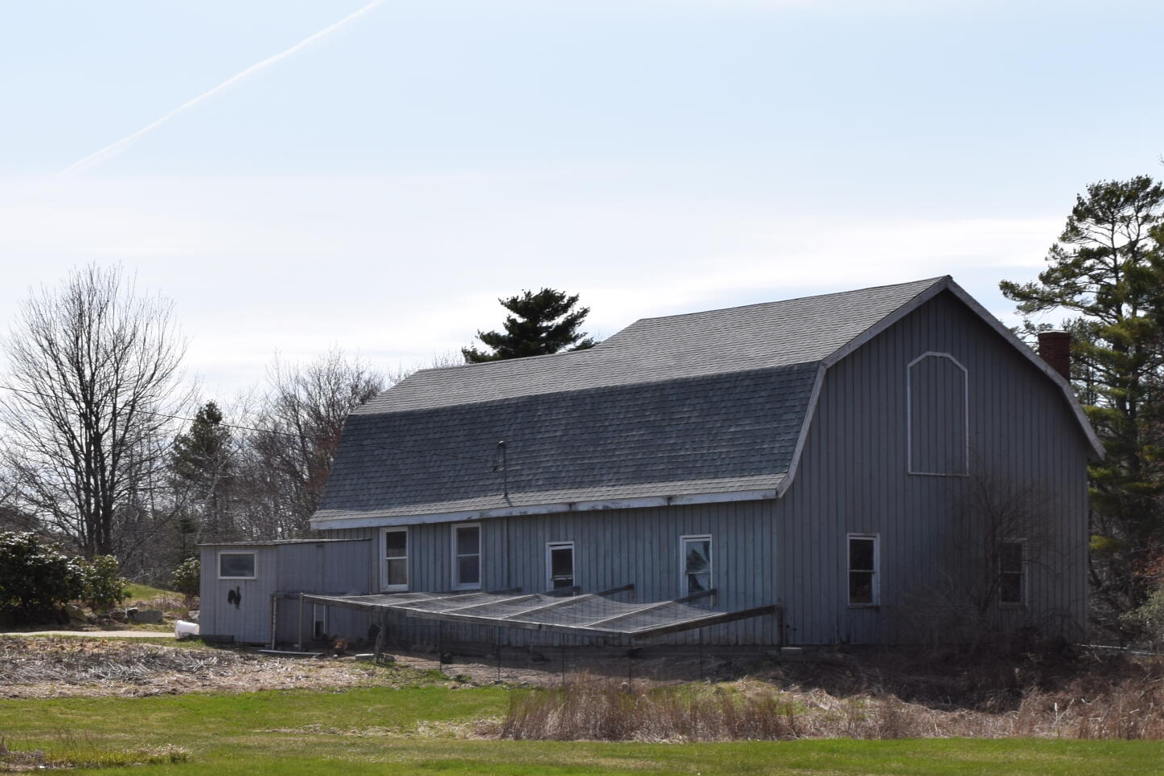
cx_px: 319
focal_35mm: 87
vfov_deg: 15.6
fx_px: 2813
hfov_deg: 23.2
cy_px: 636
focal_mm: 28
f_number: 14
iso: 100
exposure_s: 1/200
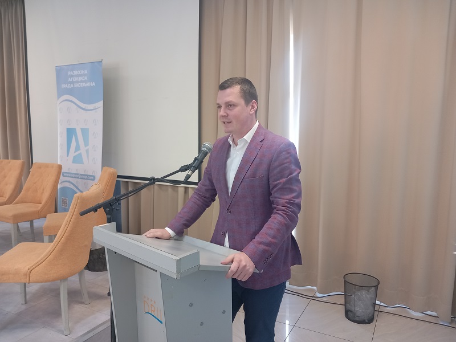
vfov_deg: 51.4
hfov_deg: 65.3
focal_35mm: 27
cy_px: 171
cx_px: 228
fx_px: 356
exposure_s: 1/33.3
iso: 250
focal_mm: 4
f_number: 1.8
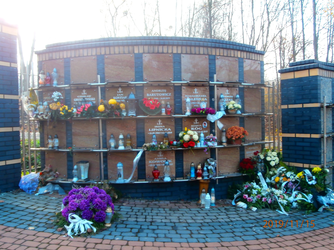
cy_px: 125
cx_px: 167
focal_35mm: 30
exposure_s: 1/80
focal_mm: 5.36
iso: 100
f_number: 3.5
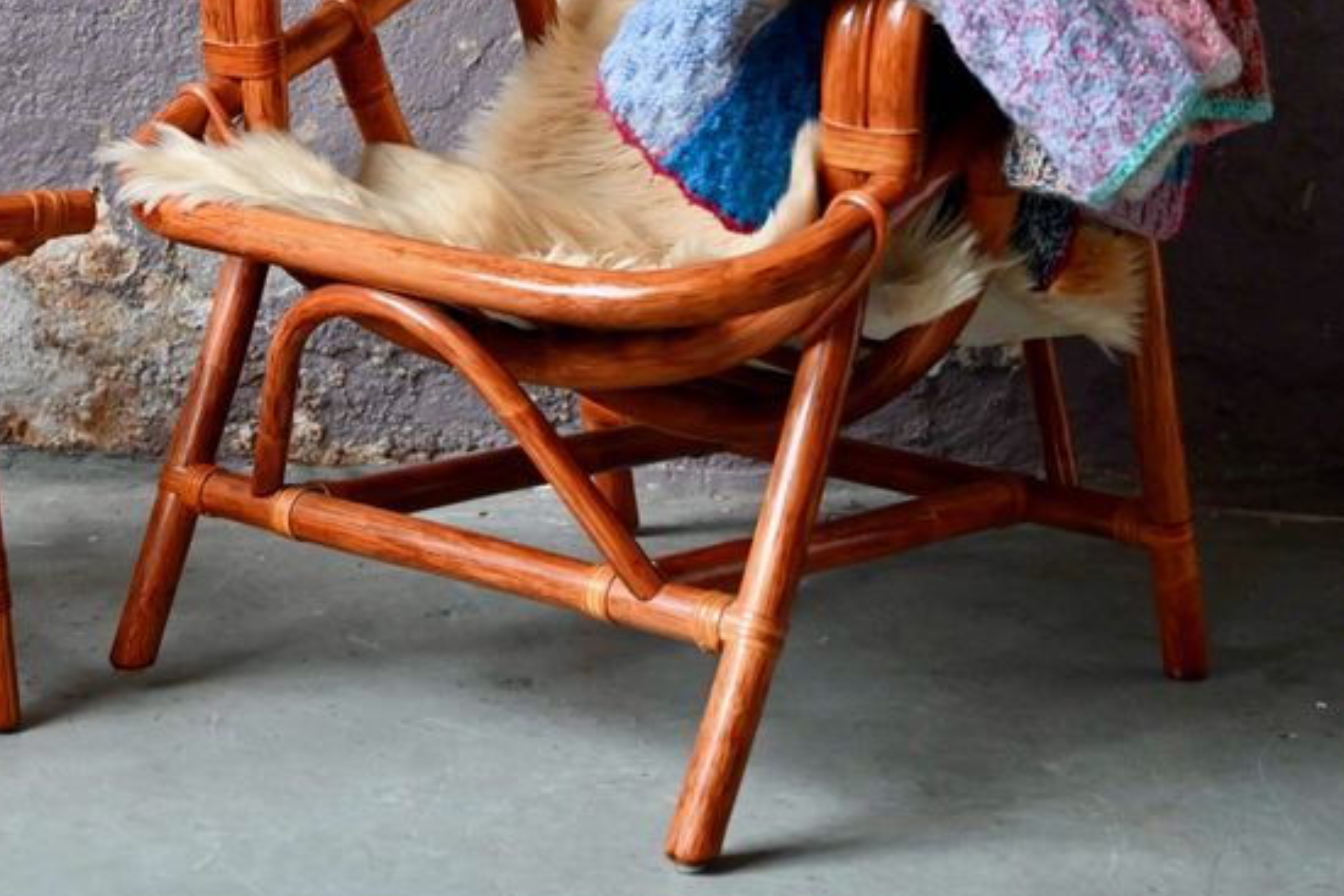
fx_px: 2987
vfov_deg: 16.9
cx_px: 293
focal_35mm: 80
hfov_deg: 25.0
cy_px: 106
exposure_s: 1/125
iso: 2000
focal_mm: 44
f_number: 4
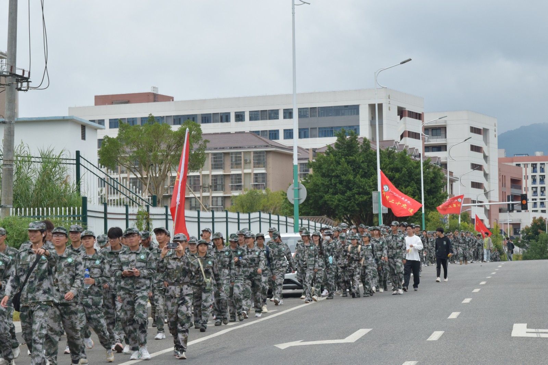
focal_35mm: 112
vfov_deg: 12.2
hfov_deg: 18.2
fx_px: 1712
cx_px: 274
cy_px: 182
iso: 320
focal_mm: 75
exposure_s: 1/200
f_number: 13
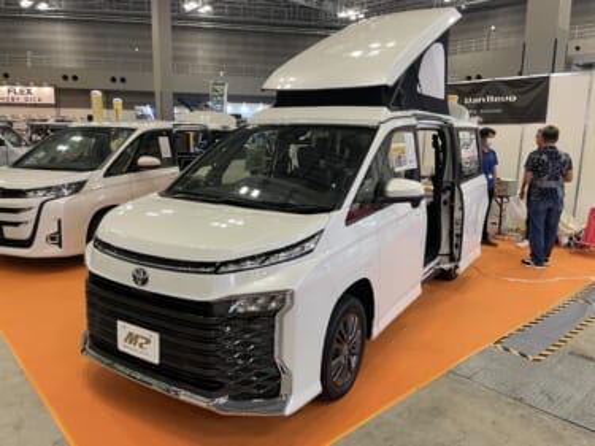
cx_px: 298
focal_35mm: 26
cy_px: 223
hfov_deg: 67.3
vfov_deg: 53.0
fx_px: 447
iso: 80
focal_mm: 4.2
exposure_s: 1/50
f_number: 1.6
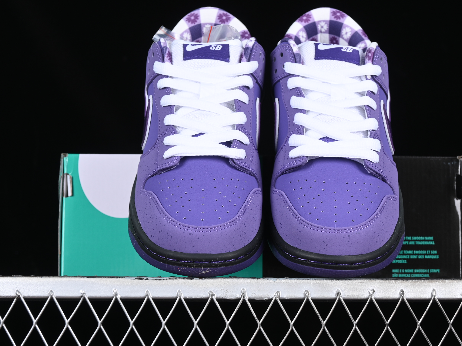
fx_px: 1094
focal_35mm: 82
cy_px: 175
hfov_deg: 23.8
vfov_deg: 18.0
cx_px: 258
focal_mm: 50
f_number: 7.1
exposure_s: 1/80
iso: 160
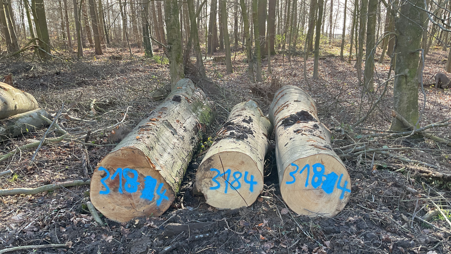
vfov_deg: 36.4
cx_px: 227
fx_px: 383
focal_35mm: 32
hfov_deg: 61.0
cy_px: 161
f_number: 1.8
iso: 20
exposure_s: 1/120
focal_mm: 3
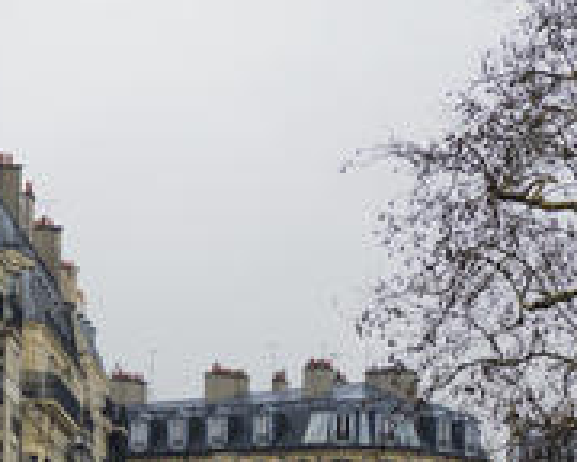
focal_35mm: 227
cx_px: 338
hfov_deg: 8.5
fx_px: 3876
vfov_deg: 6.7
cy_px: 719
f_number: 4.5
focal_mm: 50
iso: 250
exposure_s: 1/180
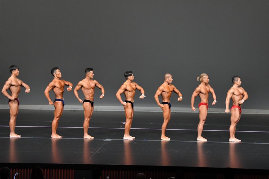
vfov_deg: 8.7
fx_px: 1173
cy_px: 90
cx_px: 134
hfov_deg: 13.1
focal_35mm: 157
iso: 4000
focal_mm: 105
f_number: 5.6
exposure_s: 1/400
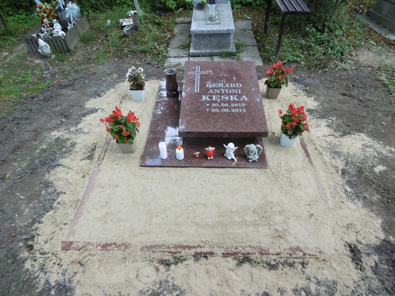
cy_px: 148
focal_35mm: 24
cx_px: 198
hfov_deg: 71.6
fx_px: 274
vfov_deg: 56.8
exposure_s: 1/160
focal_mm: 4.3
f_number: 3.1
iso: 100
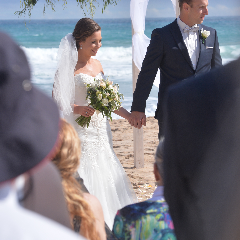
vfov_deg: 8.8
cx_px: 120
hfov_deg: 8.8
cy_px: 106
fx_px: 1553
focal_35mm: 198
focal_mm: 155
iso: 400
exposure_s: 1/500
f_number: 14
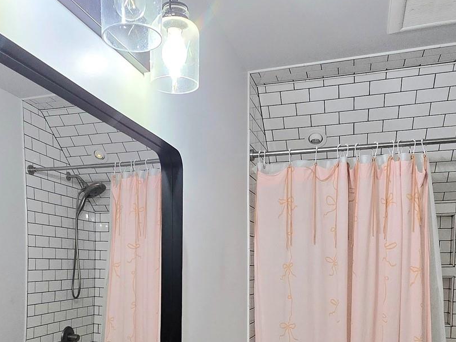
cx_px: 207
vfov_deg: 39.7
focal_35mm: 33
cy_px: 311
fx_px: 435
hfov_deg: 55.3
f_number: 2.2
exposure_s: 1/60.2
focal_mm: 2.2
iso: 250
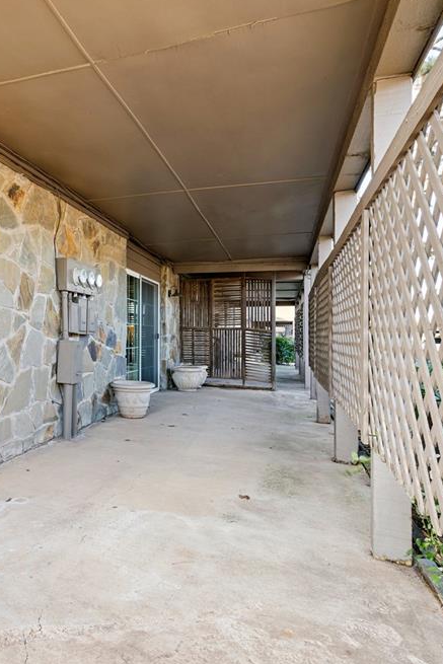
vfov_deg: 71.5
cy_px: 339
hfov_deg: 46.8
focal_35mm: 25
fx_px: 461
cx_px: 53
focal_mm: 16
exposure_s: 1/40
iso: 200
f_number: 7.1
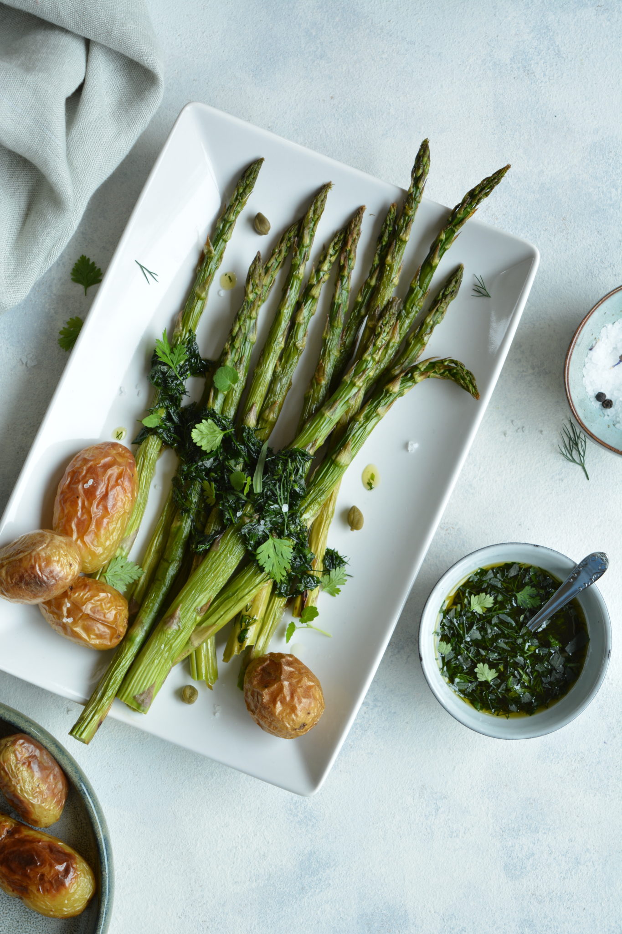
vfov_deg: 24.6
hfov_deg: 16.6
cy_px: 467
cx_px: 311
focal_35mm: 82
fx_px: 2138
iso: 200
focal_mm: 55
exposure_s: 1/15
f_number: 6.3
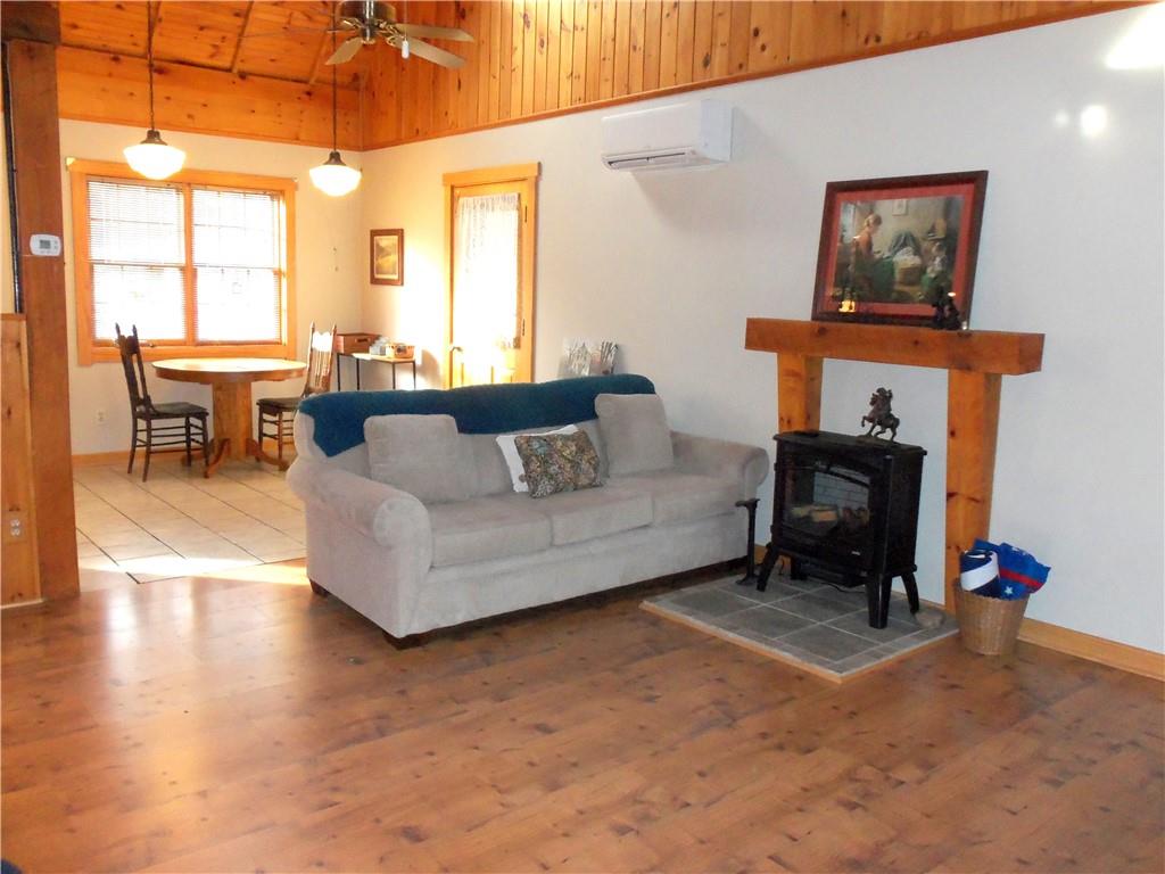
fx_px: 942
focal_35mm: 28
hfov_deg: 63.4
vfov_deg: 49.7
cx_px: 582
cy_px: 437
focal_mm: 5.1
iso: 400
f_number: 3.3
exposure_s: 1/60
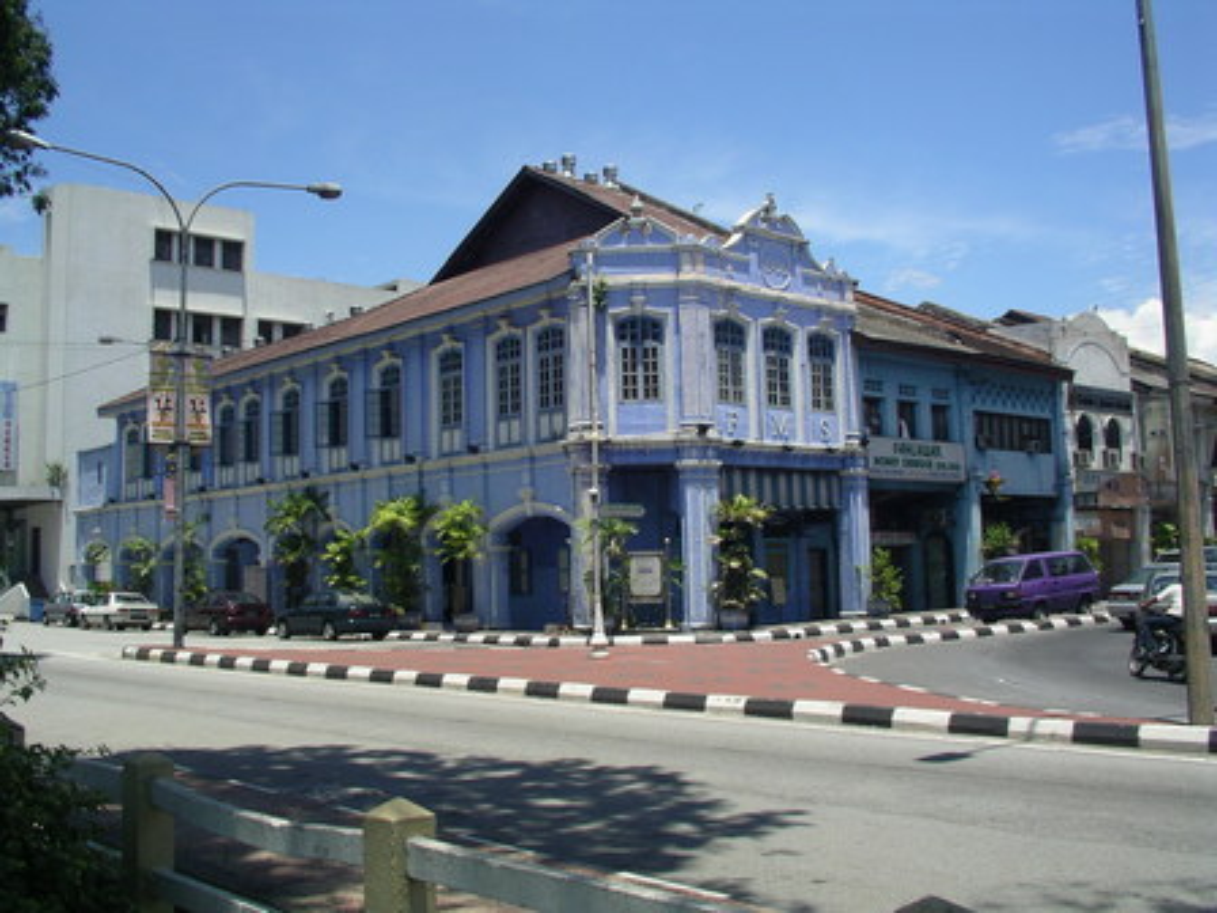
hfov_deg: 50.1
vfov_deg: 38.7
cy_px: 456
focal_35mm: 37
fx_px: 1301
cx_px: 608
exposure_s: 1/160
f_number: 6.9
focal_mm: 5.7
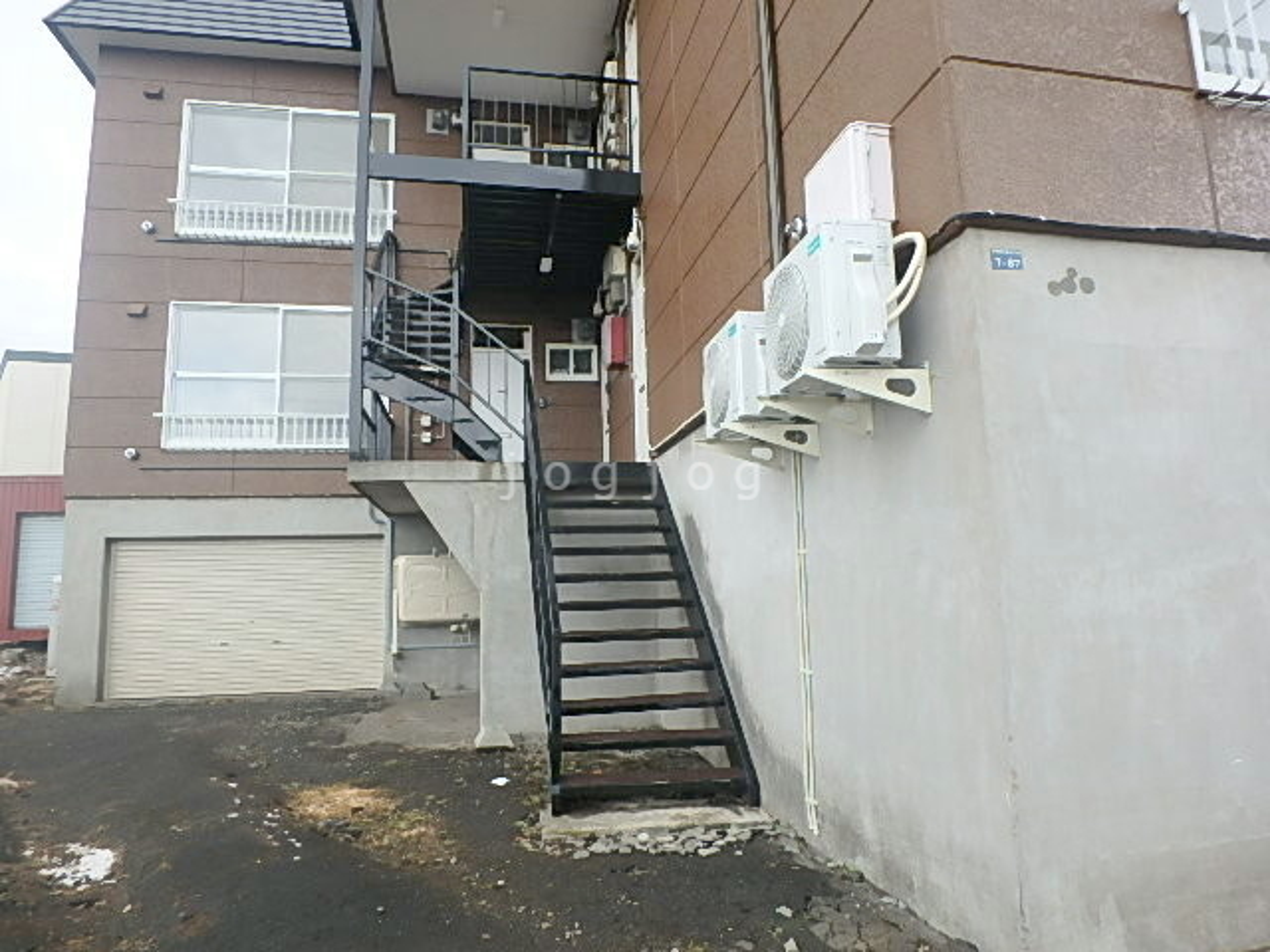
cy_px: 476
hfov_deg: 73.9
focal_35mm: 23
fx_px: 844
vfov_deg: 58.9
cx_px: 635
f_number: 3.8
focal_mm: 4
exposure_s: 1/80
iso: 125
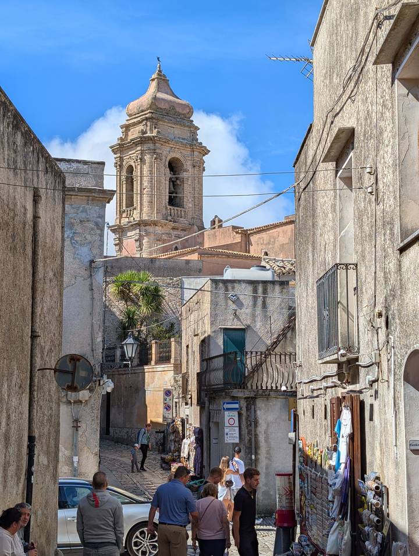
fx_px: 789
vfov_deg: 38.9
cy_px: 278
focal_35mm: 49
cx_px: 210
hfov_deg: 29.8
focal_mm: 6.9
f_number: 1.68
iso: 18
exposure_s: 1/1056
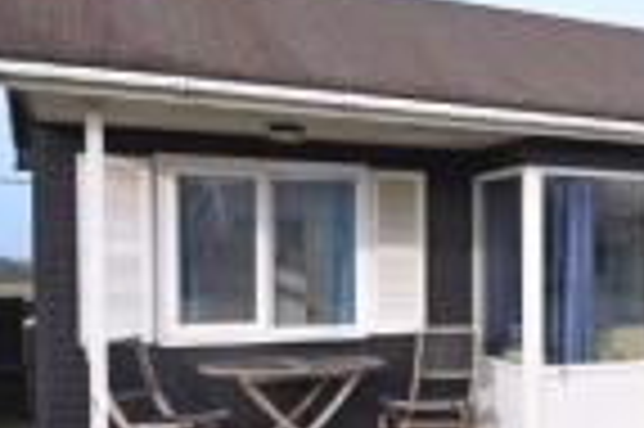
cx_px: 802
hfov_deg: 31.9
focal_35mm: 50
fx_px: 893
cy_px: 286
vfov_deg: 26.8
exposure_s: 1/250
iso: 250
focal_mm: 10
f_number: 8
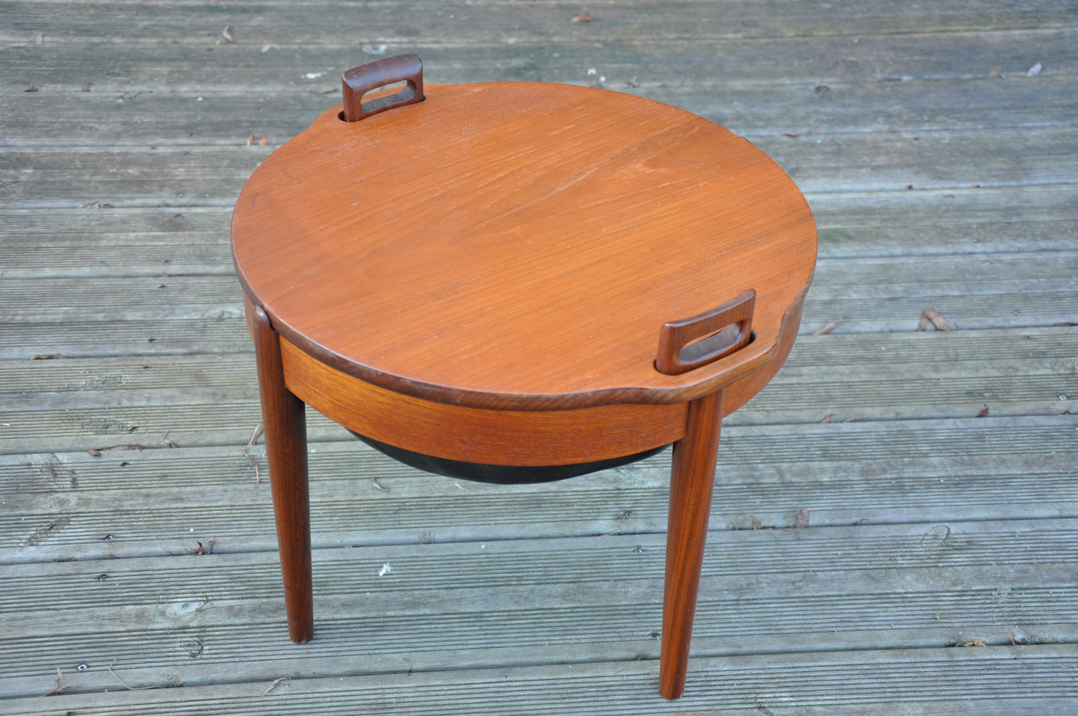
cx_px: 539
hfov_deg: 38.9
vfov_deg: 26.4
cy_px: 358
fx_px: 1525
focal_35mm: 51
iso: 500
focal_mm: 34
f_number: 4.2
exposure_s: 1/60
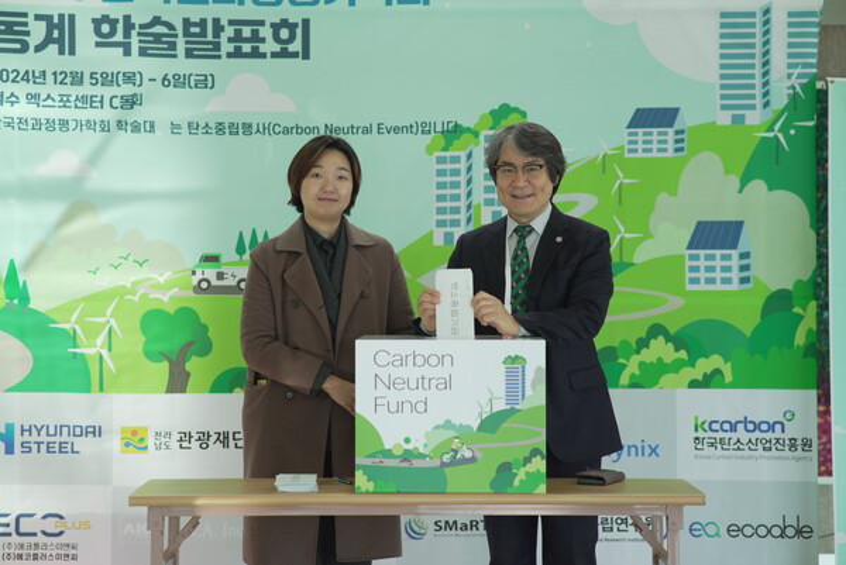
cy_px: 282
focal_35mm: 85
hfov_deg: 23.9
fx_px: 1999
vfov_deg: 16.1
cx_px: 423
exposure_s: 1/160
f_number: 2.5
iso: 125
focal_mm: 85
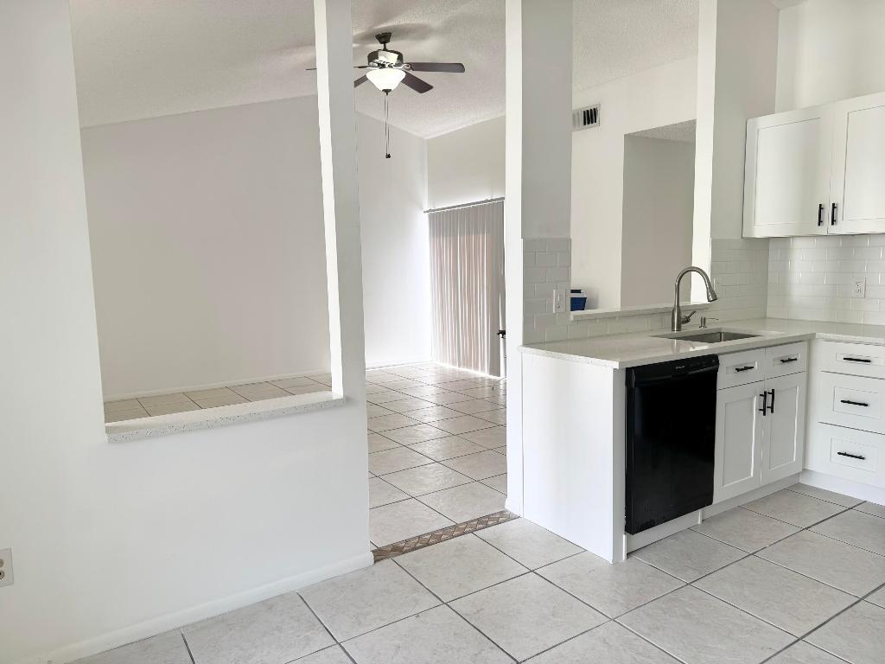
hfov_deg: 71.6
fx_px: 614
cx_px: 442
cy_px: 332
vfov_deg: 56.8
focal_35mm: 24
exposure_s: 1/121
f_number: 1.78
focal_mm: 6.76
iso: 64
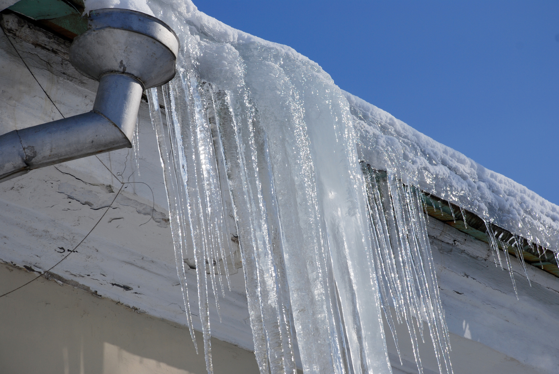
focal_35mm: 135
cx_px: 280
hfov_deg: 15.2
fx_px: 2098
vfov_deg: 10.2
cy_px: 187
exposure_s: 1/800
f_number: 9
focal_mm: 90
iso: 100
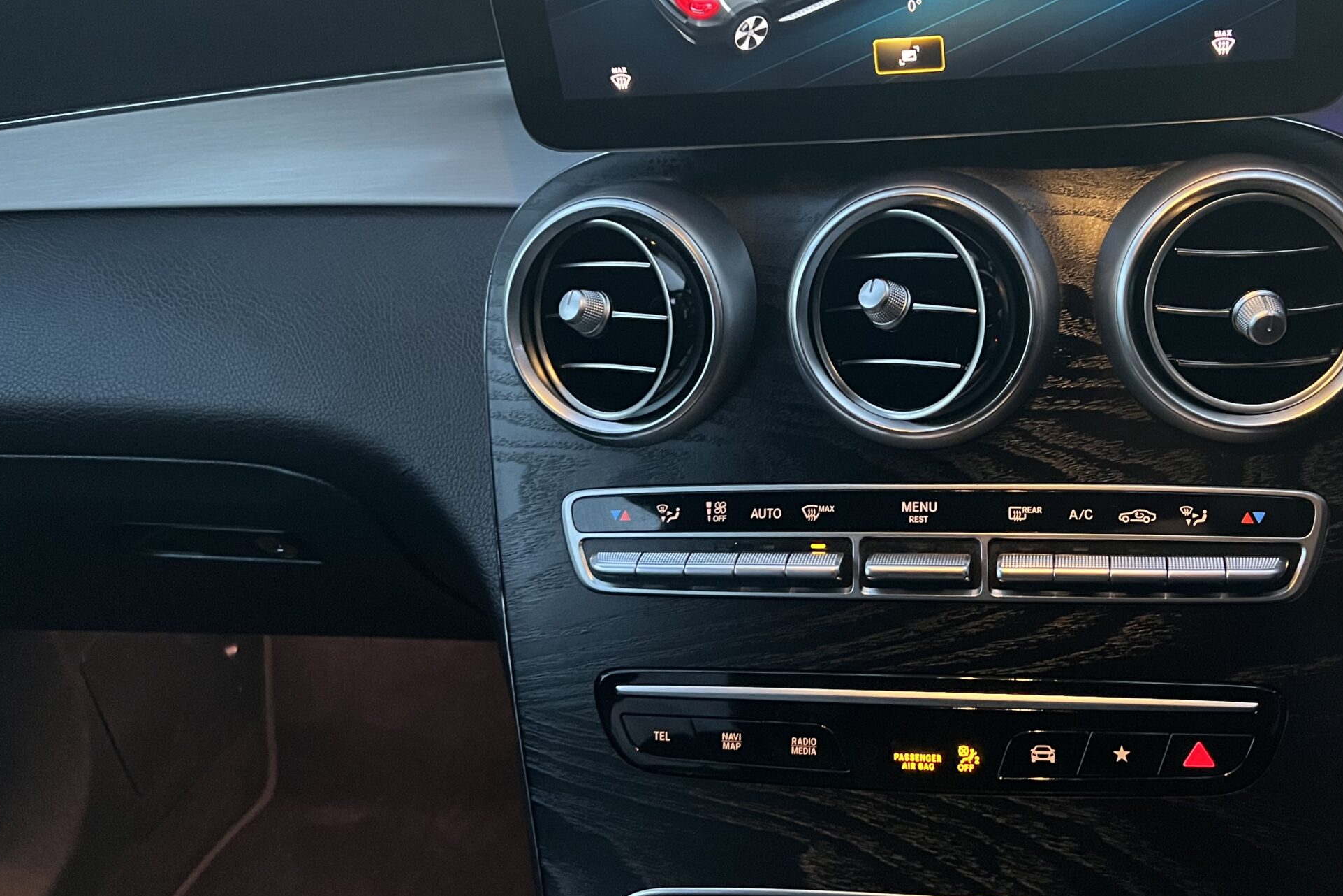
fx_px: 1343
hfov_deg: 52.3
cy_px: 341
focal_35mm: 36
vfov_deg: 36.7
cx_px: 872
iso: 640
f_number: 1.5
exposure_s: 1/38
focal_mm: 5.7
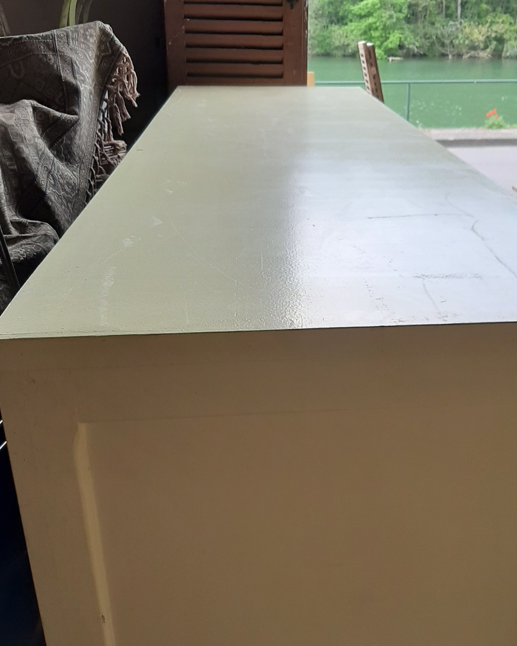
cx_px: 330
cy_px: 325
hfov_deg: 40.8
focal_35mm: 36
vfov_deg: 50.3
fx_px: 688
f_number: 1.7
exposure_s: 1/367
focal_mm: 3.93
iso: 40
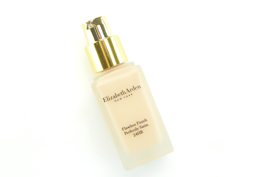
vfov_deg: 36.7
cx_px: 134
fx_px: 267
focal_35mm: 36
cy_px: 88
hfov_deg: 53.2
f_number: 5.6
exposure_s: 1/100
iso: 800
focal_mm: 24
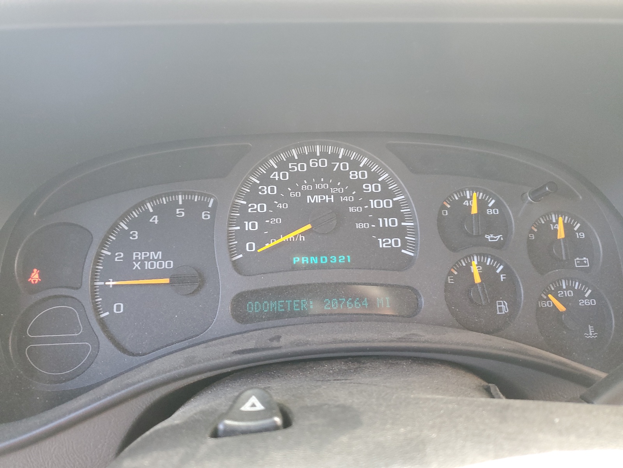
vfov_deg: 53.1
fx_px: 468
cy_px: 234
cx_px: 312
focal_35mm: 26
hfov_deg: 67.3
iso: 120
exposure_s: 1/60.2
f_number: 1.5
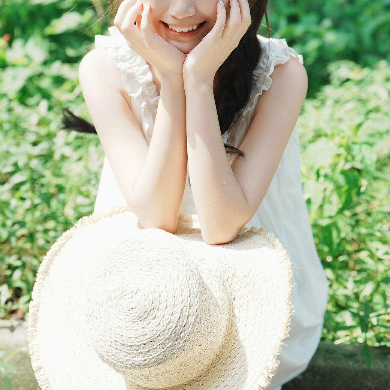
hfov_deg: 19.3
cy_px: 138
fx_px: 1147
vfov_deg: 19.2
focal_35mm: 90
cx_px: 195
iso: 200
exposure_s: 1/500
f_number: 4
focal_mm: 70
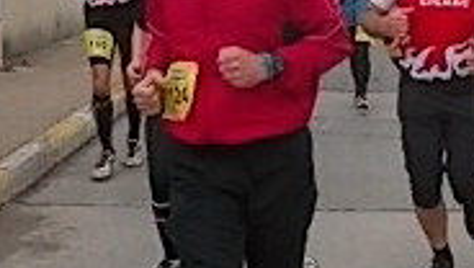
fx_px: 1334
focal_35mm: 106
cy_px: -10
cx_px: 325
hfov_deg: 20.1
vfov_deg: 11.3
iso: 80
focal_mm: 4
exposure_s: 1/250
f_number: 2.7
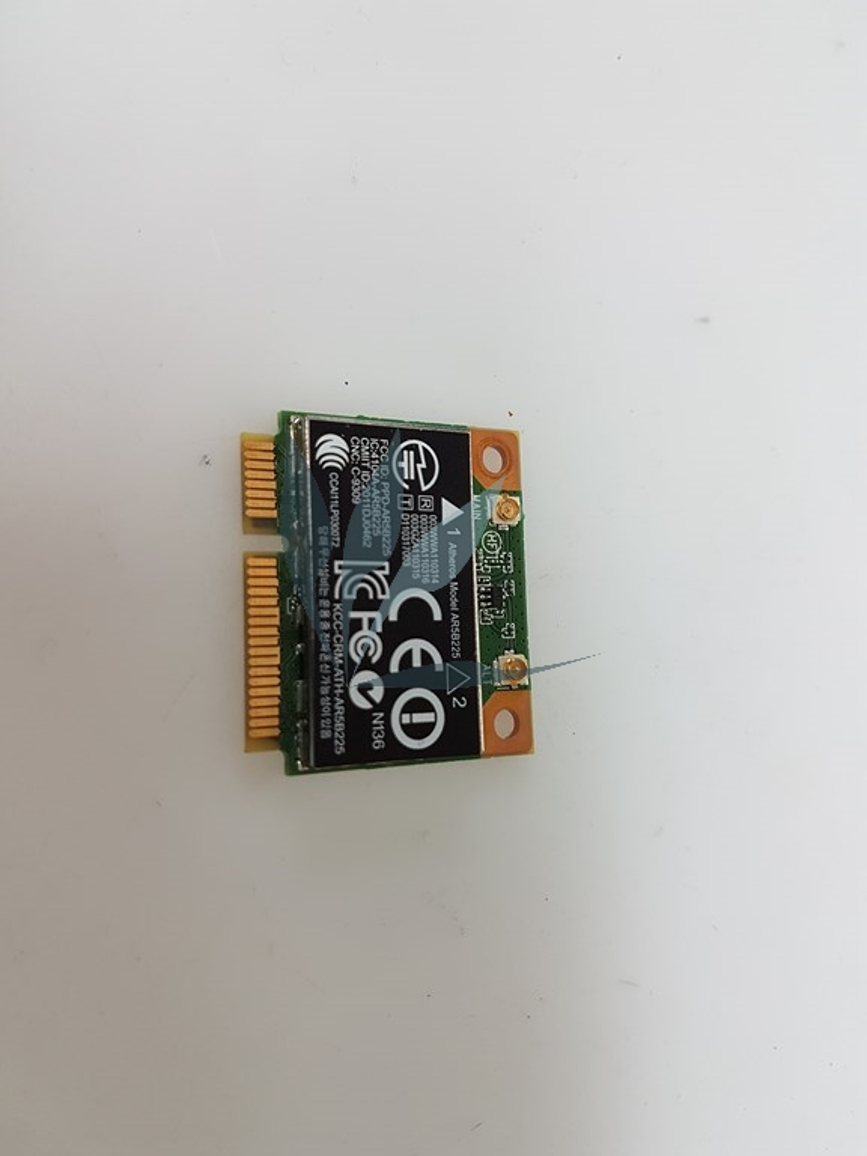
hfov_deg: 53.1
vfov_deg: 67.3
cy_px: 578
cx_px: 434
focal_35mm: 26
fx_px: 868
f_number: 1.7
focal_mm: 4.2
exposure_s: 1/100
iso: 64
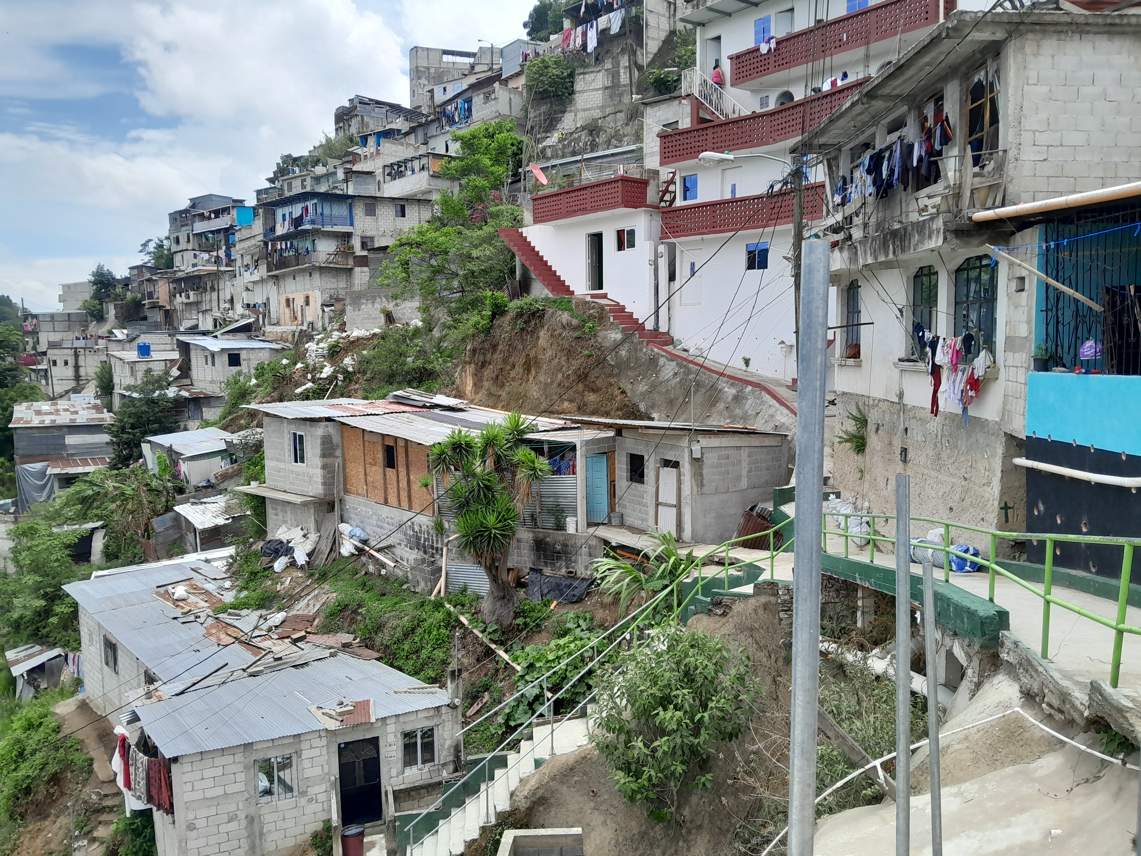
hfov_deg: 67.3
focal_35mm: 26
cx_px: 570
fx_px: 857
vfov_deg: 53.1
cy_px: 428
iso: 40
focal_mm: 3.98
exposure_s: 1/321
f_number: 1.8
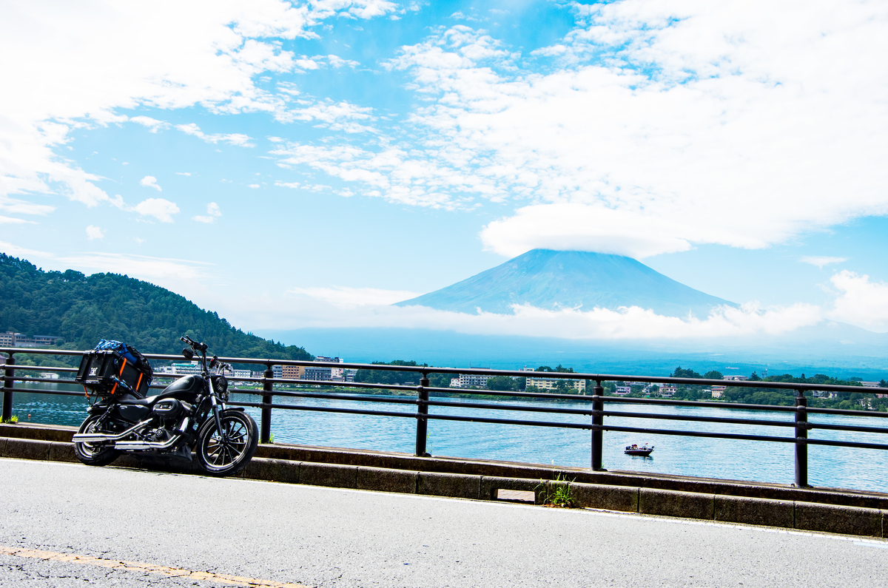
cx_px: 444
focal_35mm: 36
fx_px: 886
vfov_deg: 36.7
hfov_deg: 53.2
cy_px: 294
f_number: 8
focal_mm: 24
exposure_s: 1/200
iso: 160
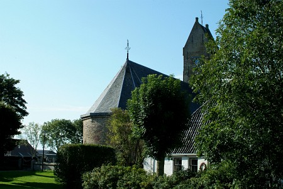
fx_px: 417
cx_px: 142
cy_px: 94
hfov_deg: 37.5
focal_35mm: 53
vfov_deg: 25.6
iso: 400
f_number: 13
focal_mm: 35
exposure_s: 1/250
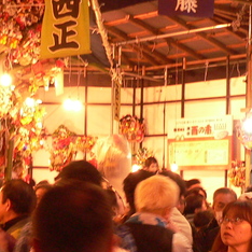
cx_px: 158
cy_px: 230
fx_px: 782
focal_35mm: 95
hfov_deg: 18.3
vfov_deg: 18.0
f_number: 2.8
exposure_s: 1/10
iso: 200
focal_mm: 6
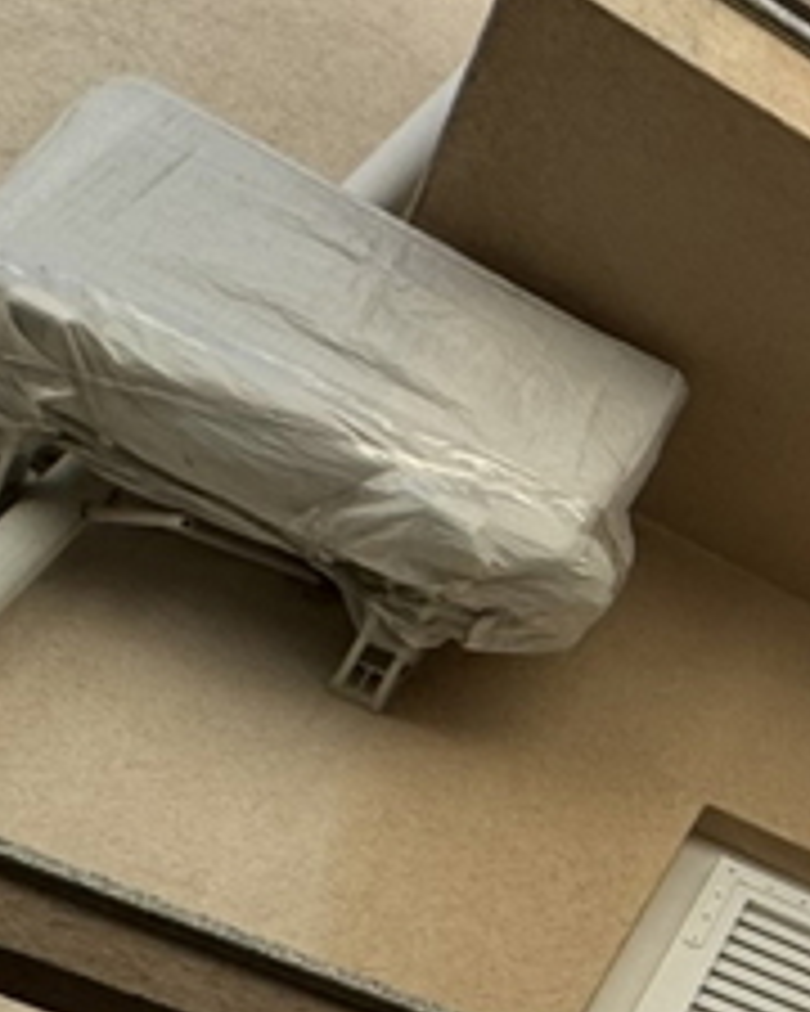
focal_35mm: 73
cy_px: 1151
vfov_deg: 24.1
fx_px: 2188
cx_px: 2290
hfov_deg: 12.2
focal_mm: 2.22
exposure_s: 1/1567
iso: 50
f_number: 2.2
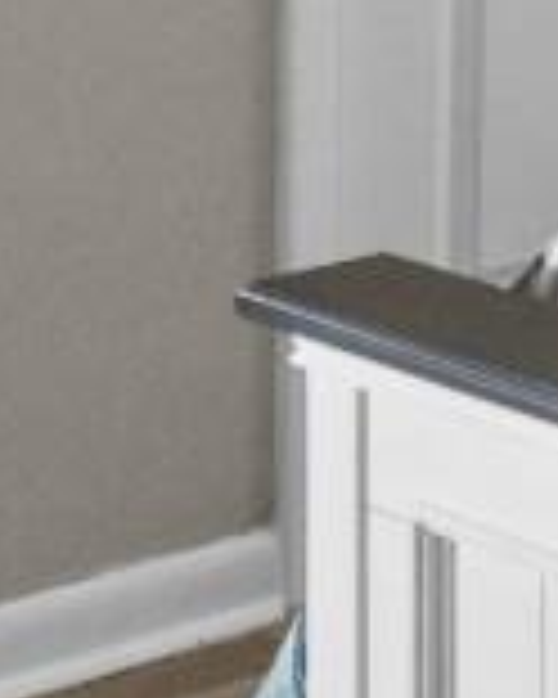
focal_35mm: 147
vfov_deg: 11.8
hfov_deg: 7.9
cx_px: 2043
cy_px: -671
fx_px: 3035
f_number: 4.5
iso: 100
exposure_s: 1/13
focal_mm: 10
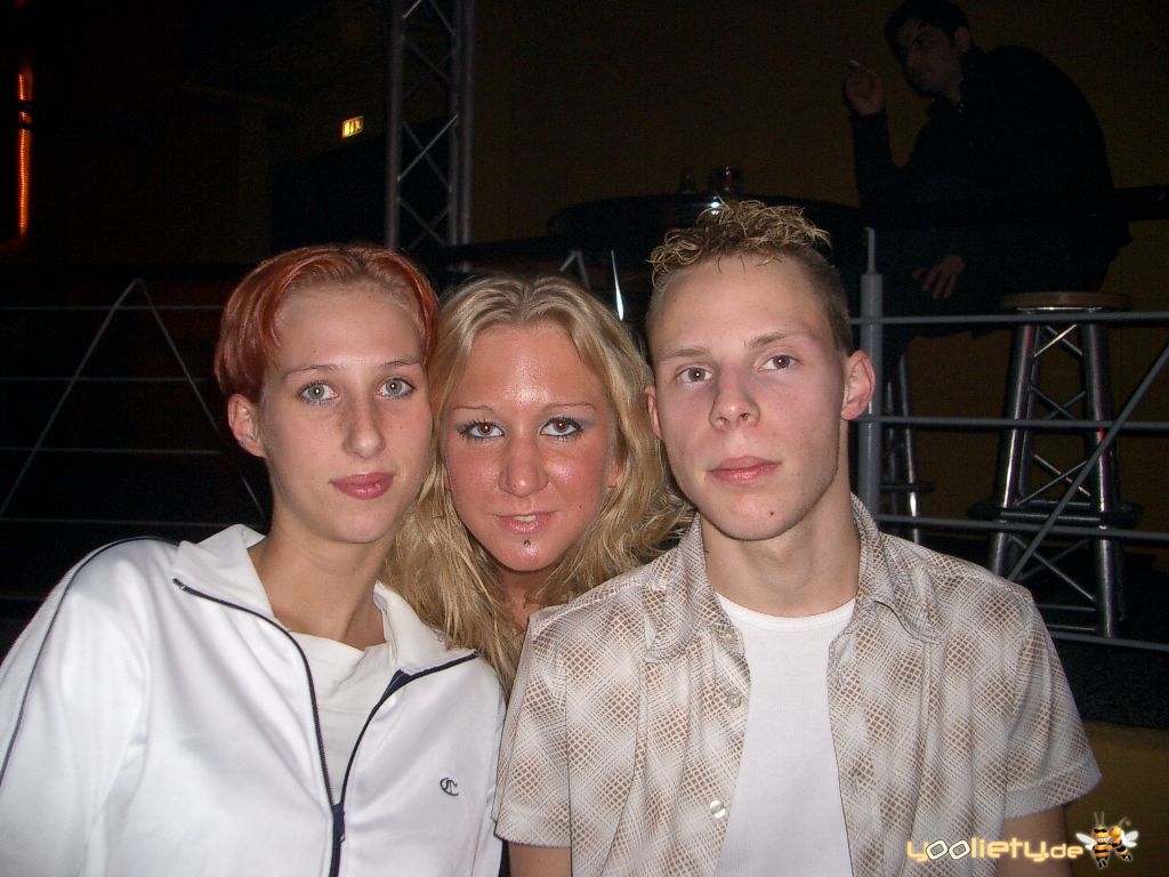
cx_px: 584
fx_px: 1182
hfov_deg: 52.6
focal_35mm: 35
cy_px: 438
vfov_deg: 40.7
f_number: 2.6
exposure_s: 1/40
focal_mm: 5.8
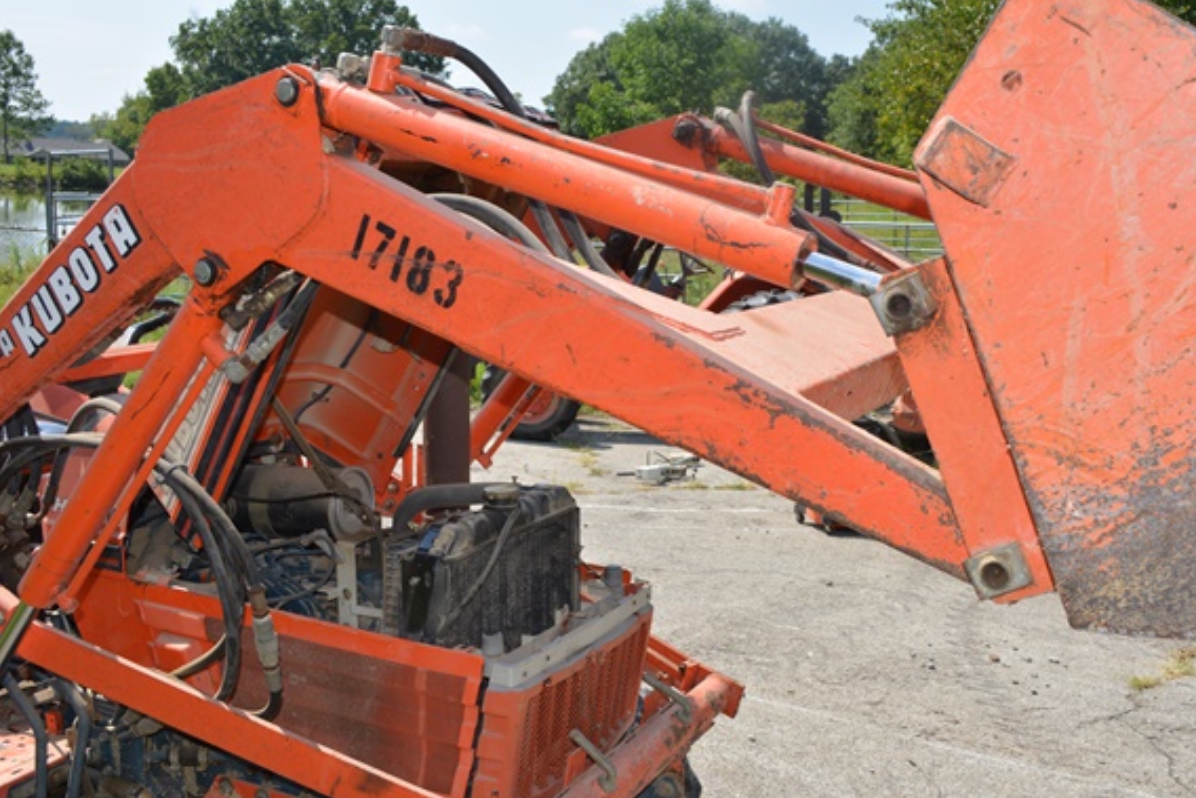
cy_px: 385
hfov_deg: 50.7
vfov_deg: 35.1
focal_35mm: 38
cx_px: 627
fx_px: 1263
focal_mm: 24
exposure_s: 1/200
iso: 100
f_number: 8
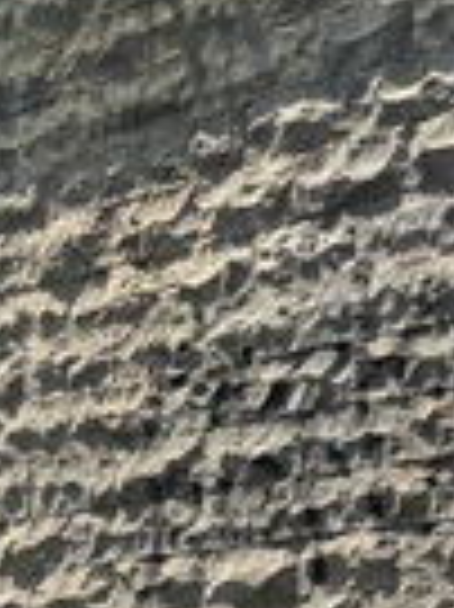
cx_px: -175
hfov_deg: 13.2
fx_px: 1874
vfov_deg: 14.8
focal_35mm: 107
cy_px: 1248
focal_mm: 6.76
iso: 80
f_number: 1.78
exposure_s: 1/2041
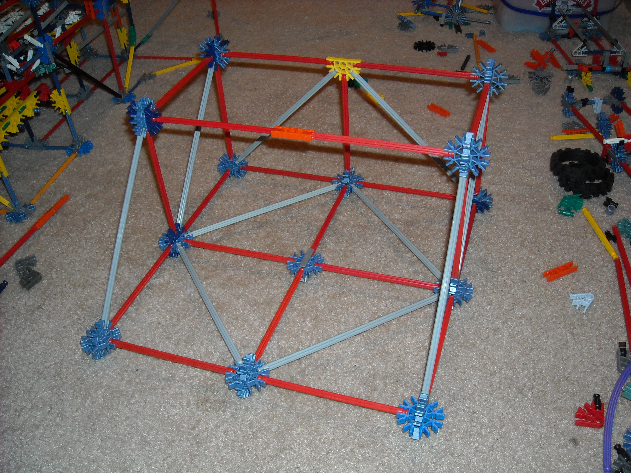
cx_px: 316
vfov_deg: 40.7
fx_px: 638
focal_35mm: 35
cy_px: 236
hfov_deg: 52.6
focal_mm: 5.7
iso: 200
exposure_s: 1/60
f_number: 2.8
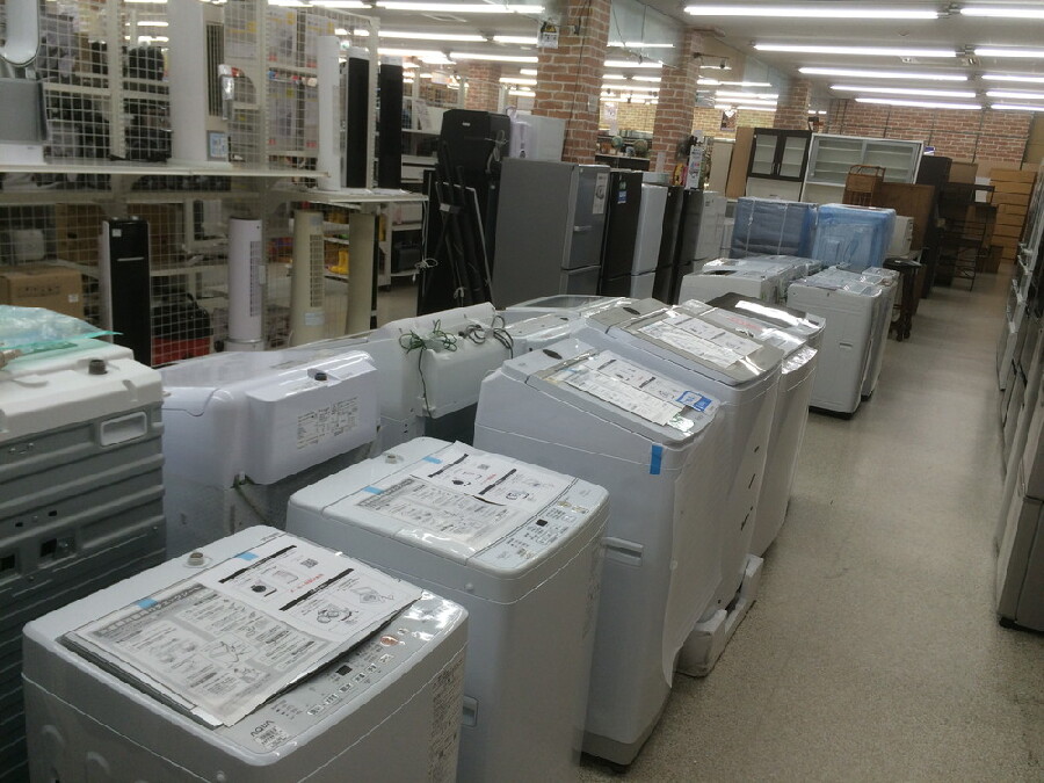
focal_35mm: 29
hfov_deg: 61.7
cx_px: 522
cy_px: 392
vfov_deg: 48.2
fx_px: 875
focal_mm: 4.15
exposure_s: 1/120
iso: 64
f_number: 2.2
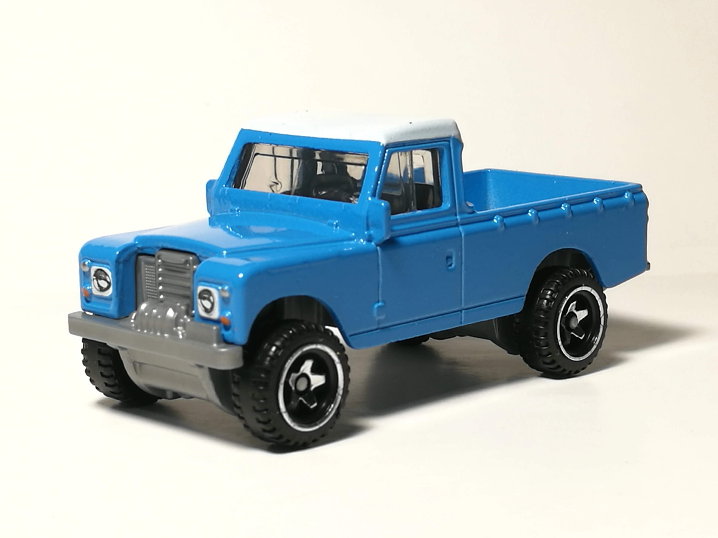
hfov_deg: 21.1
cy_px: 269
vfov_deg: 15.9
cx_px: 359
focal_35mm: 93
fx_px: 1929
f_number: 2.2
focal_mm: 4.5
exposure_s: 1/50
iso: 100
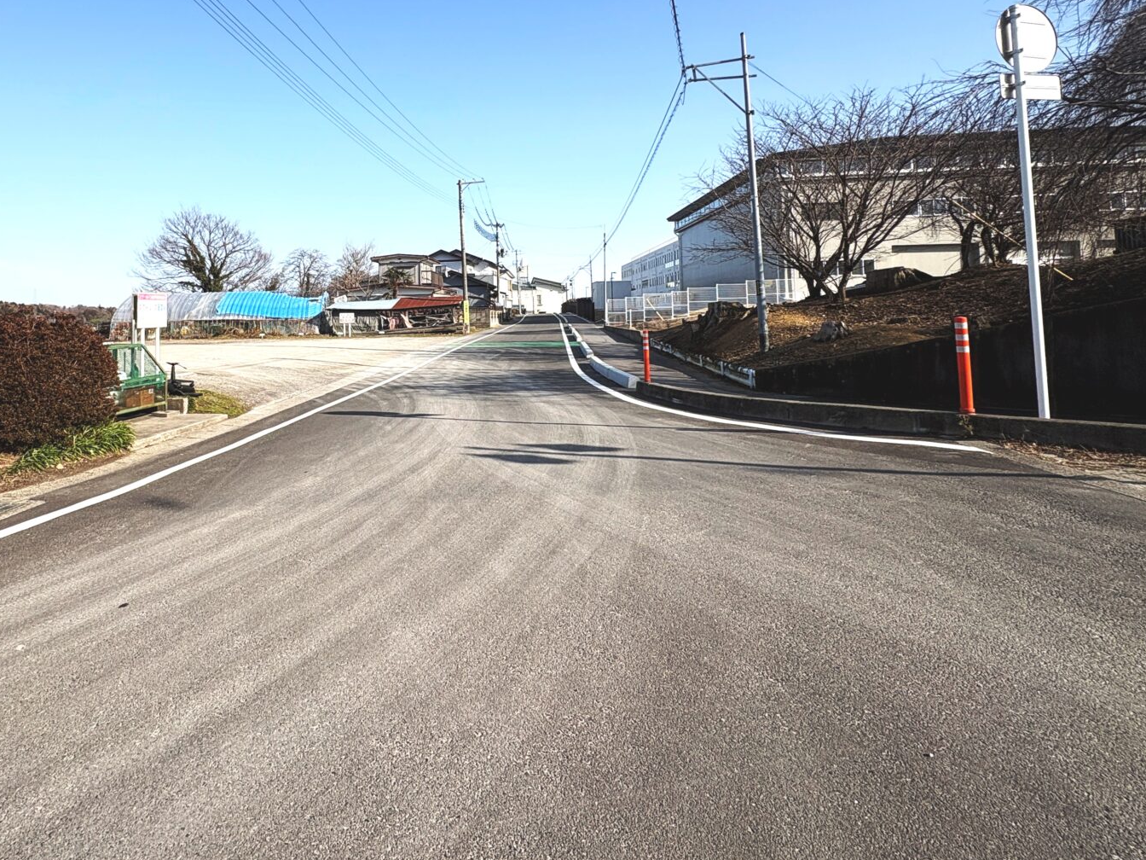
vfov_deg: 64.2
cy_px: 284
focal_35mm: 20
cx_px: 403
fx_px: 662
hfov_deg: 79.6
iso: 40
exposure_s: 1/2028
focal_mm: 2.22
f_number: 2.2
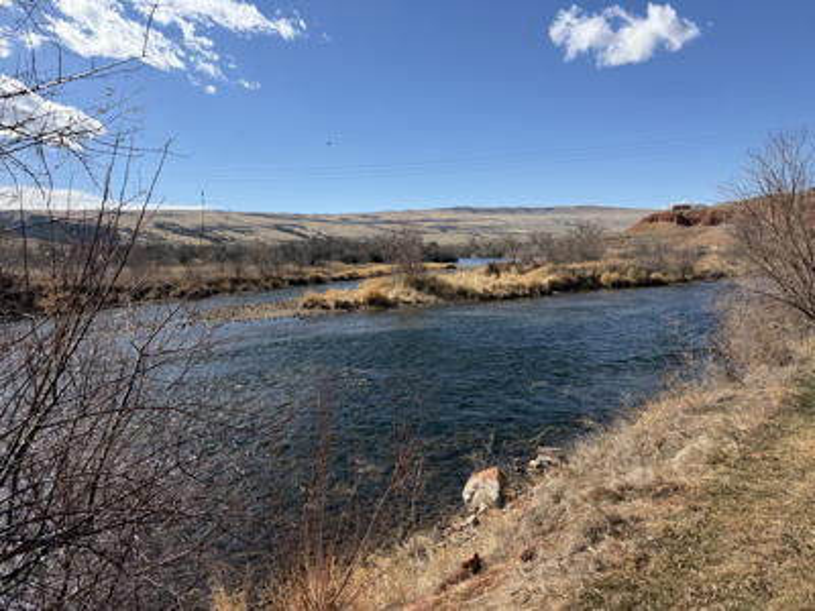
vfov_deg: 56.8
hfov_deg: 71.6
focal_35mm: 24
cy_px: 306
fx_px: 565
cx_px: 408
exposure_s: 1/5319
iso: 80
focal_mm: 6.76
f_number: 1.78
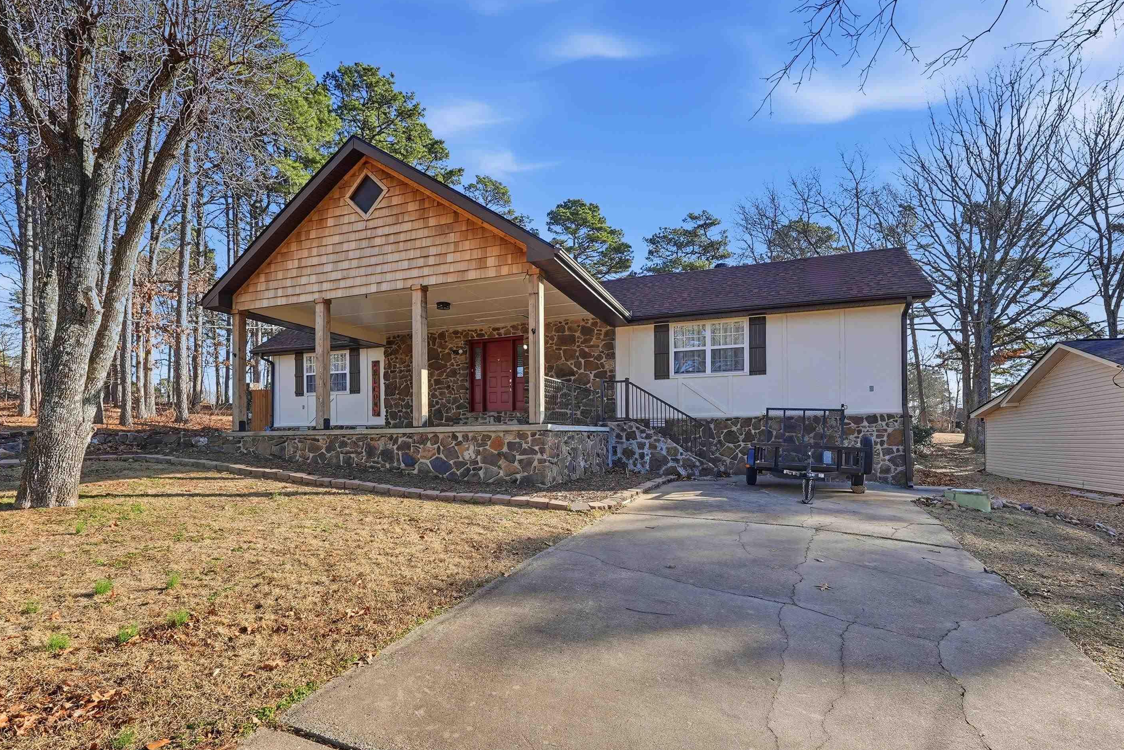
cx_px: 541
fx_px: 531
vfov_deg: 70.4
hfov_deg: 93.2
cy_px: 390
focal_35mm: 17
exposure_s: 1/640
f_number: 9
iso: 250
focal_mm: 16
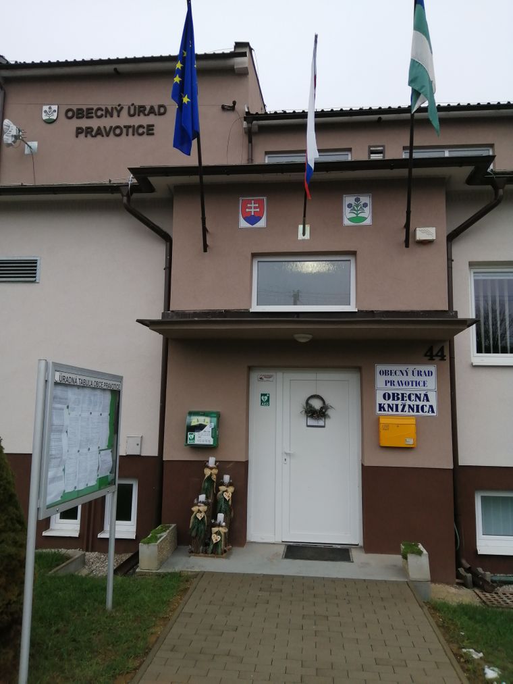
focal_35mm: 26
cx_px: 256
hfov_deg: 53.1
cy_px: 342
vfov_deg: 67.3
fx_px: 514
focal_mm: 3.6
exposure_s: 1/330
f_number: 1.8
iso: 50
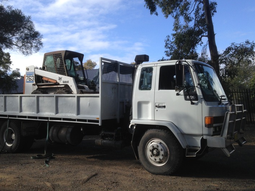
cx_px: 121
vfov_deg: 38.6
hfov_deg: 50.1
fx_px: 272
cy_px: 97
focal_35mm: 37
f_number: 2.4
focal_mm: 4.12
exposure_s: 1/1004
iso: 50
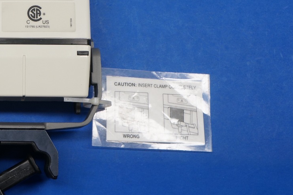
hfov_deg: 26.5
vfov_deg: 18.8
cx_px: -2
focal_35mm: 72
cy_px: 57
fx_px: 585
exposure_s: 1/125
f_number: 5.6
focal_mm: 22
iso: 400
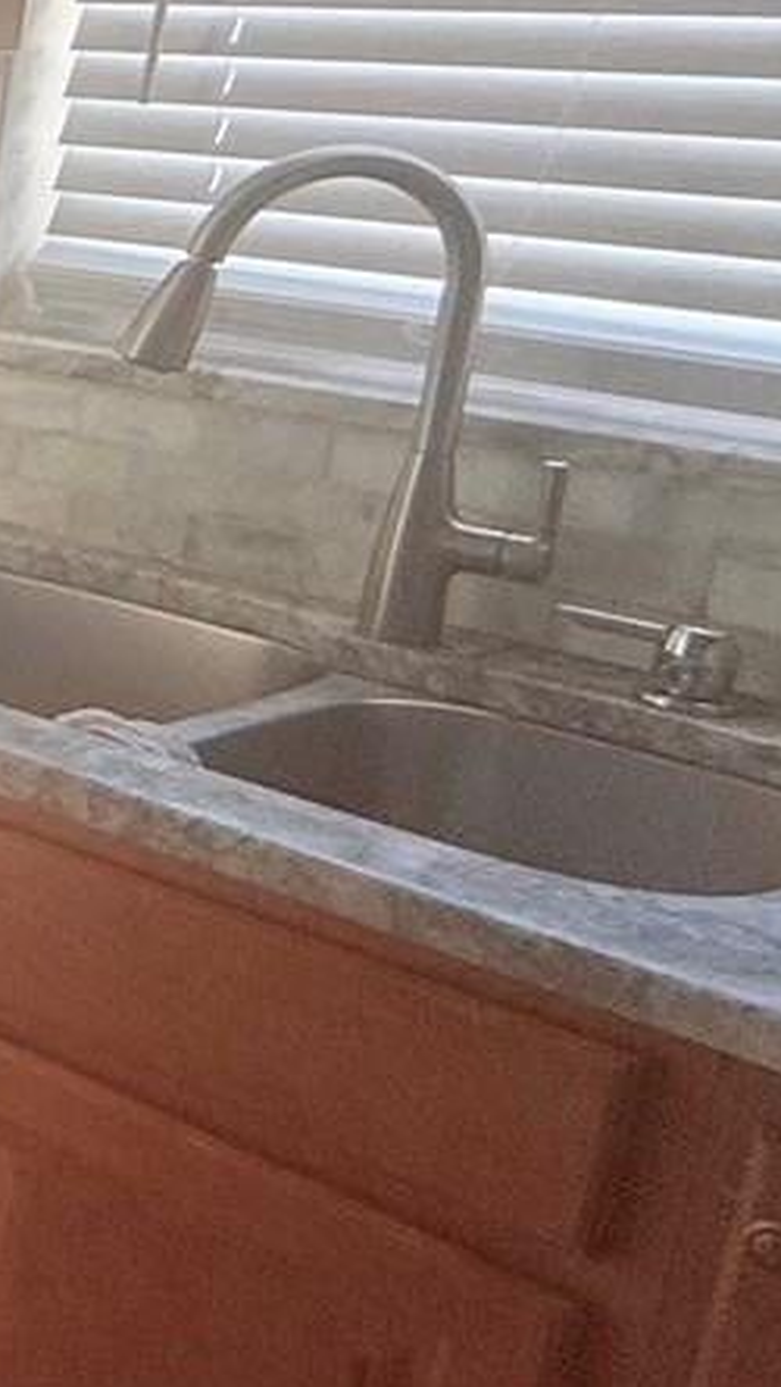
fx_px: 2023
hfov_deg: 12.5
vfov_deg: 37.2
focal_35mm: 55
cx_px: -1387
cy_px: 400
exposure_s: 1/99
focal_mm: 2.22
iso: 80
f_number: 2.2
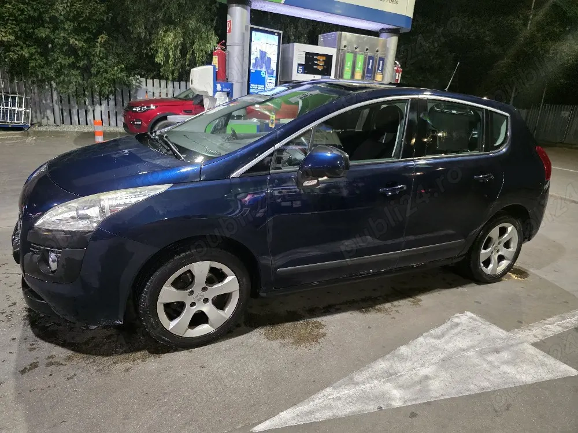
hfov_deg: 73.9
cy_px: 216
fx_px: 384
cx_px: 289
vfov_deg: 58.9
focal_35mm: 23
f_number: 1.7
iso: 1250
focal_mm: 6.3
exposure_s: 1/101
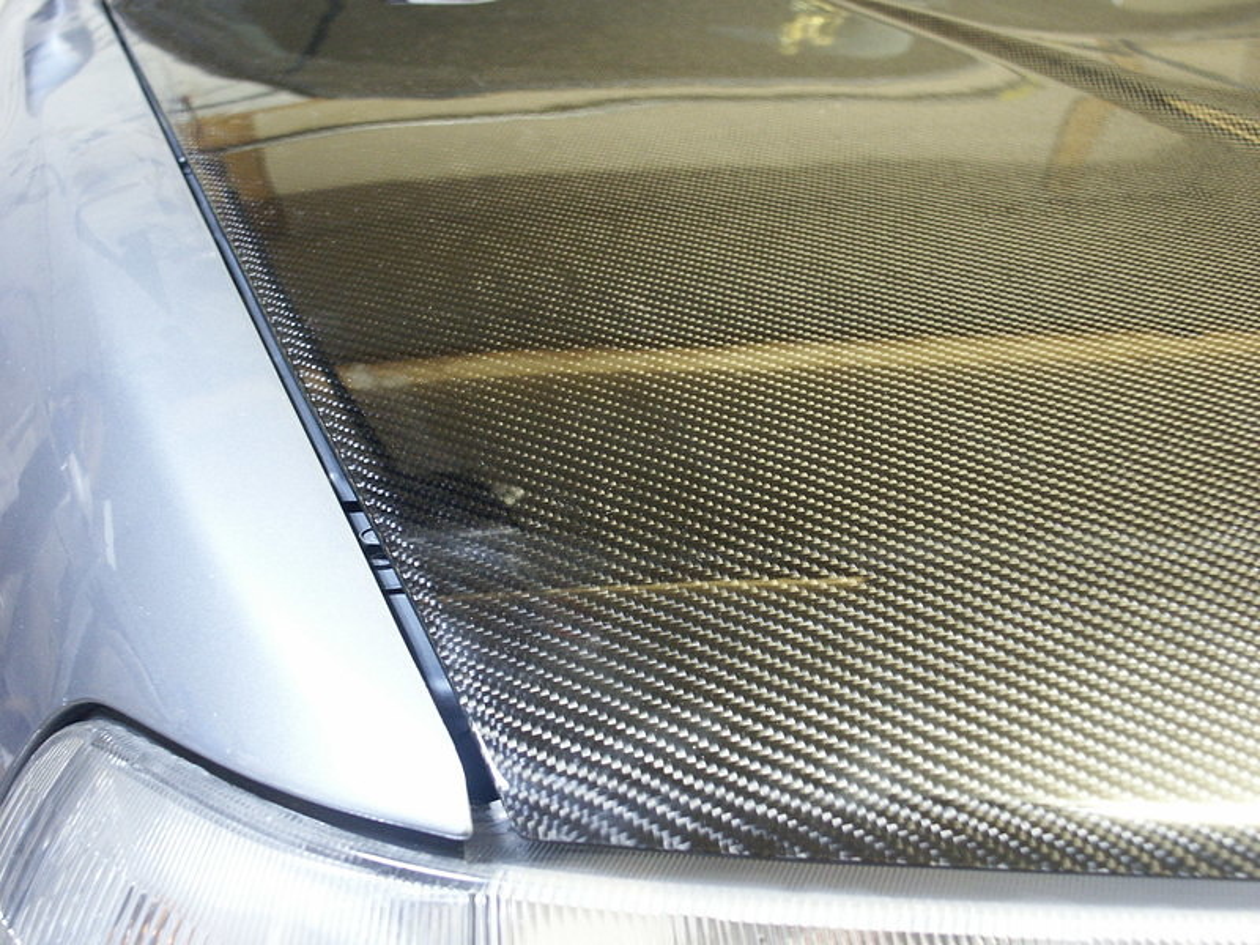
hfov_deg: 29.8
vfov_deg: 22.6
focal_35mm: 65
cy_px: 472
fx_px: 2366
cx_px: 630
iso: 200
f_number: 3.5
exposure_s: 1/2
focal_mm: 16.21
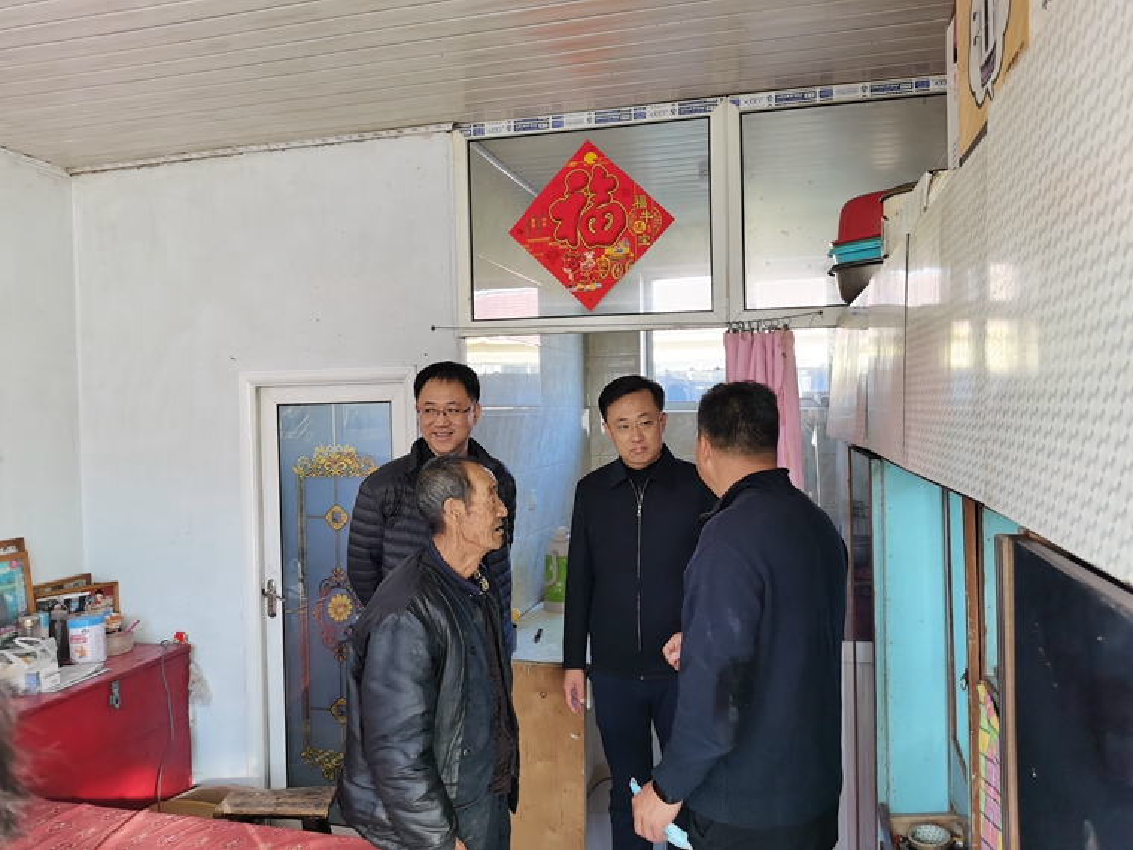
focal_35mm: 26
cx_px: 566
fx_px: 851
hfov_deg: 67.3
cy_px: 425
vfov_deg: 53.1
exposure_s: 1/100
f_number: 1.8
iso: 125
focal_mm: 5.58
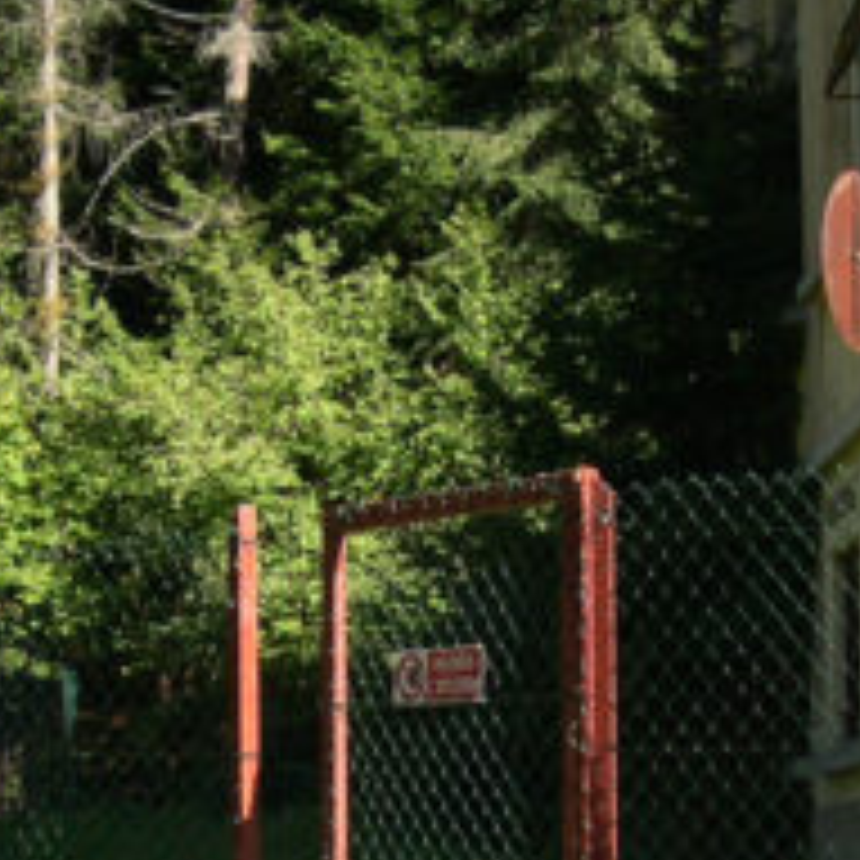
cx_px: 356
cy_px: 781
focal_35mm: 123
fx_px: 3457
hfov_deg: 14.2
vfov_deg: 14.0
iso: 100
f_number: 2.8
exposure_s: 1/437
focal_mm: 8
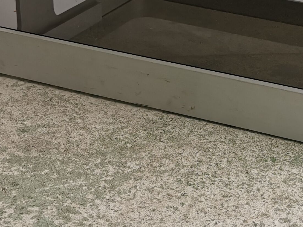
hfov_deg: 21.7
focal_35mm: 89
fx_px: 779
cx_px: 246
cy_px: 46
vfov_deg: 16.5
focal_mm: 5.56
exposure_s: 1/128
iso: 50
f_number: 1.6
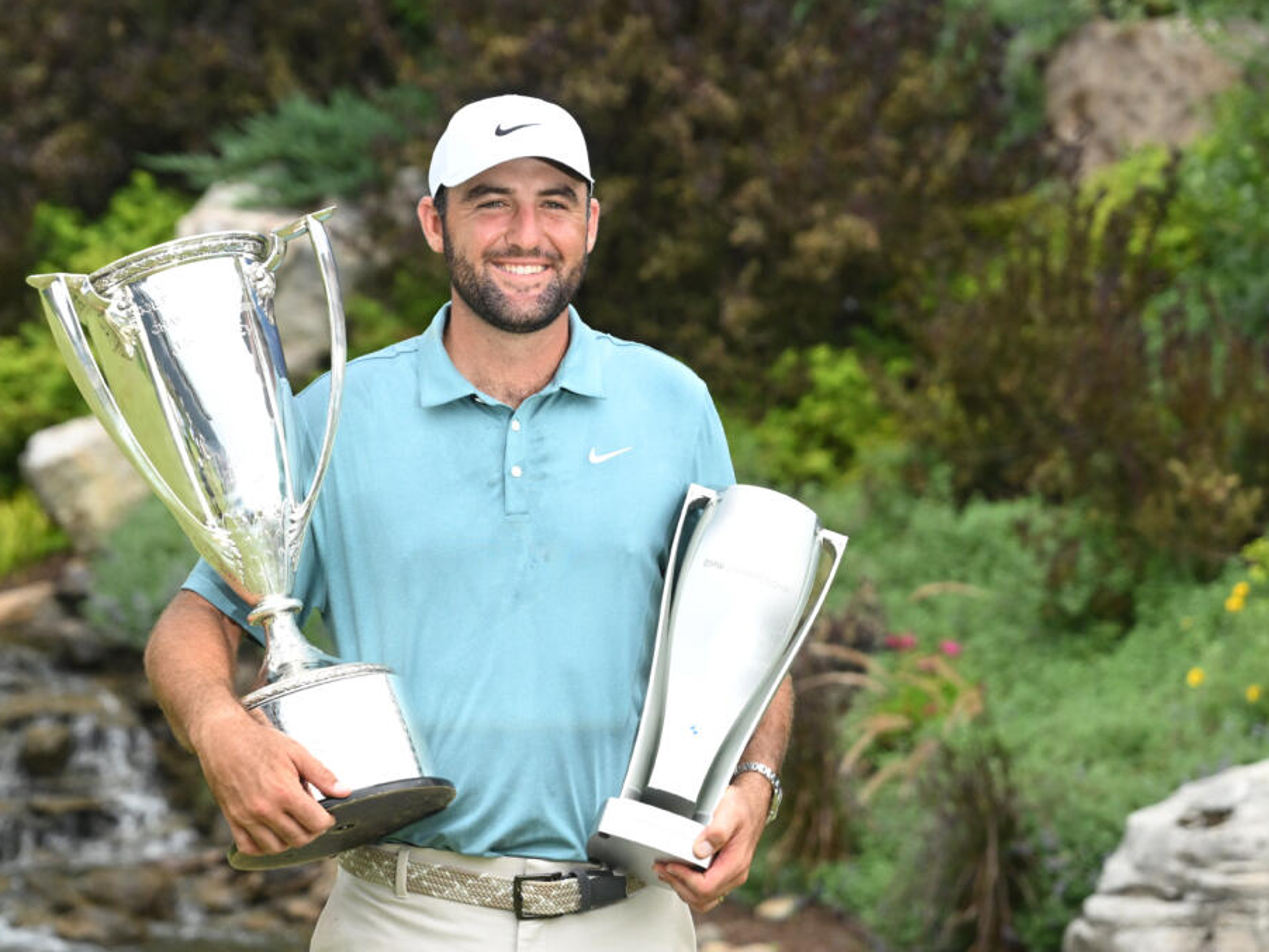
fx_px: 6600
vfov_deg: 8.3
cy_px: 475
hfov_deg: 11.0
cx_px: 557
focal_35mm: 180
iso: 2000
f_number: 4.5
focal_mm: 110
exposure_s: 1/500
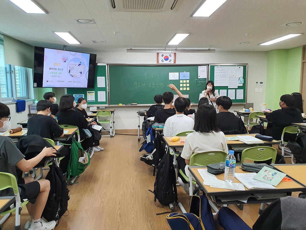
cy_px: 115
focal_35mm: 26
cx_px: 153
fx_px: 230
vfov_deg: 53.1
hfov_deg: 67.3
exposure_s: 1/120
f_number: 2.4
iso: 200
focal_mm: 4.3
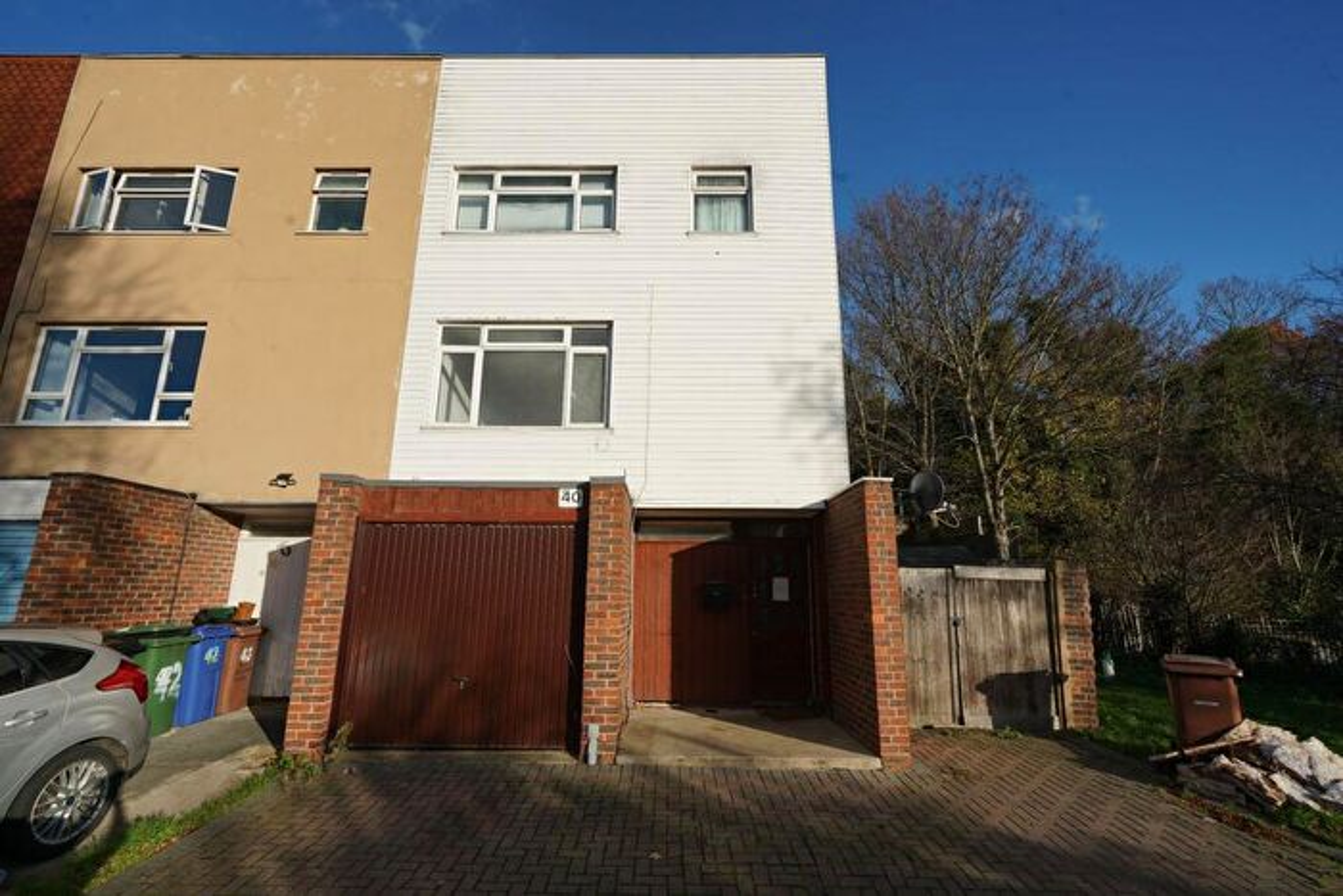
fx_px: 597
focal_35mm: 16
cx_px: 672
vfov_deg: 73.8
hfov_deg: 96.7
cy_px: 448
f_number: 11
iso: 100
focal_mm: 16
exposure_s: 1/160
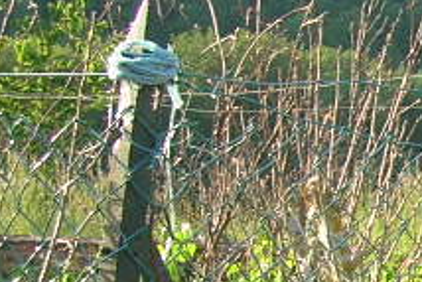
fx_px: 2041
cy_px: 392
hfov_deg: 10.6
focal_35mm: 174
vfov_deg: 7.8
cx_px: 907
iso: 50
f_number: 2.8
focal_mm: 5.8
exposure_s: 1/135
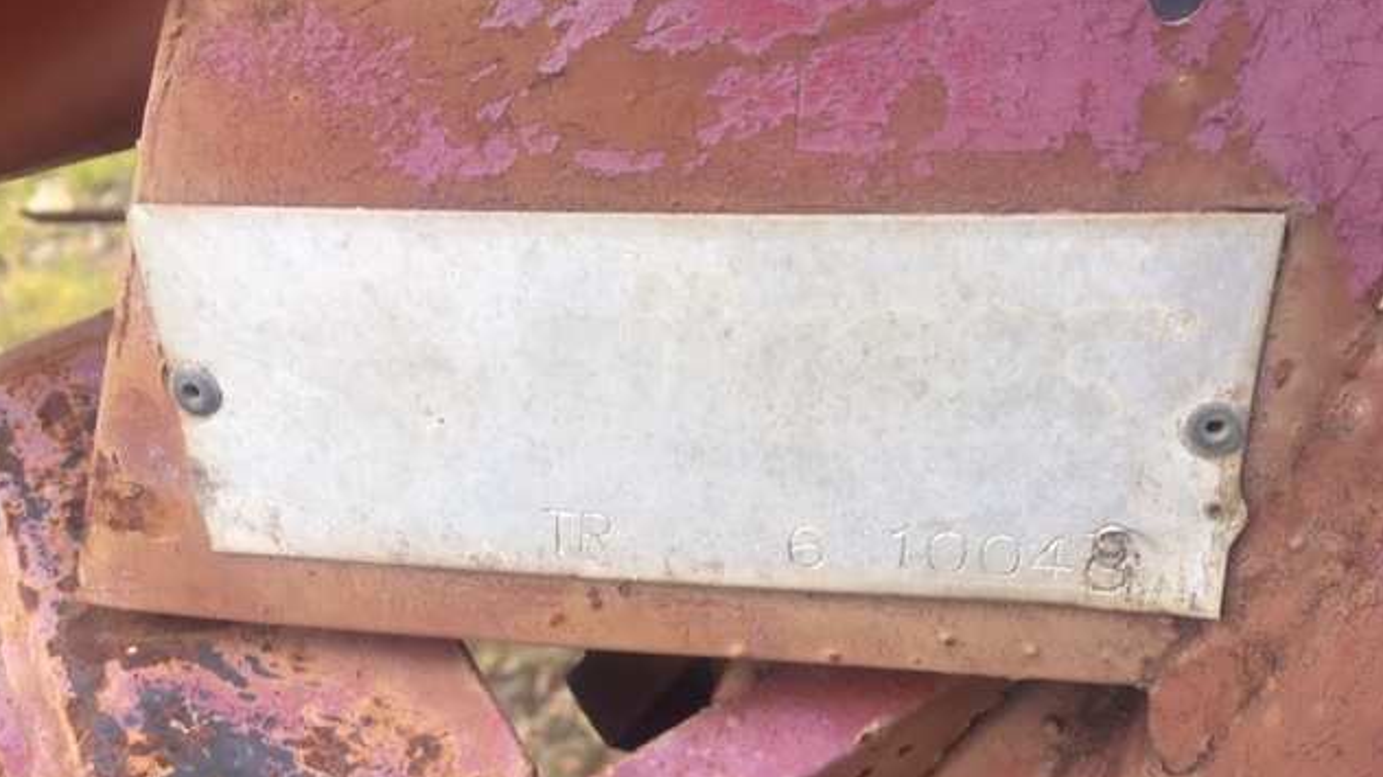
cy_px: 447
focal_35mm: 32
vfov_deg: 36.6
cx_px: 689
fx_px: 1173
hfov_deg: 61.0
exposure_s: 1/180
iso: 25
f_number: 2.2
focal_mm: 4.15
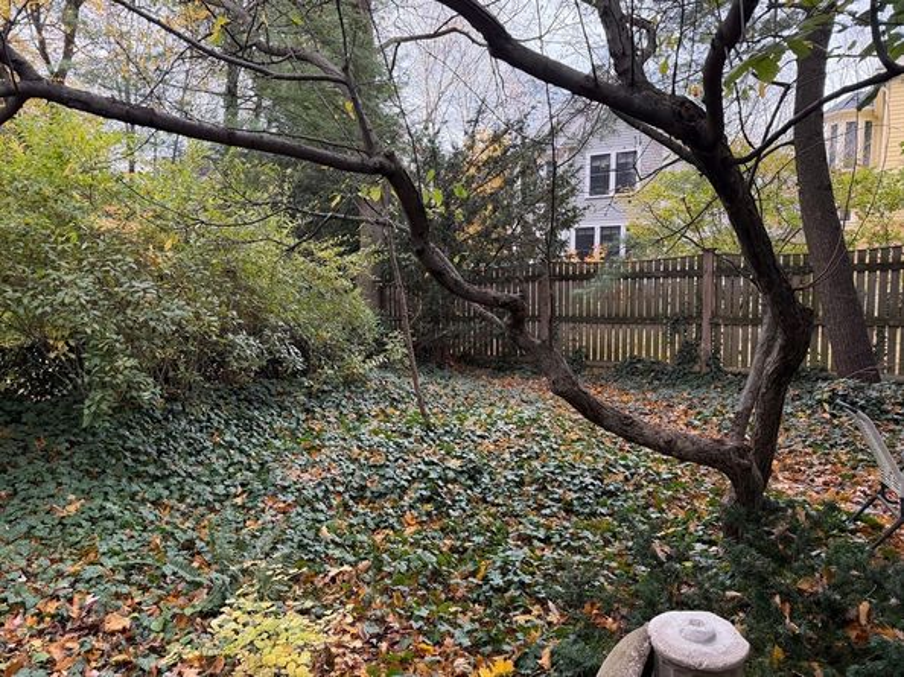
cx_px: 452
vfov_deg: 56.8
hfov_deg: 71.6
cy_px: 338
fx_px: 627
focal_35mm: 24
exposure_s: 1/163
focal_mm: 6.76
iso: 200
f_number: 1.78
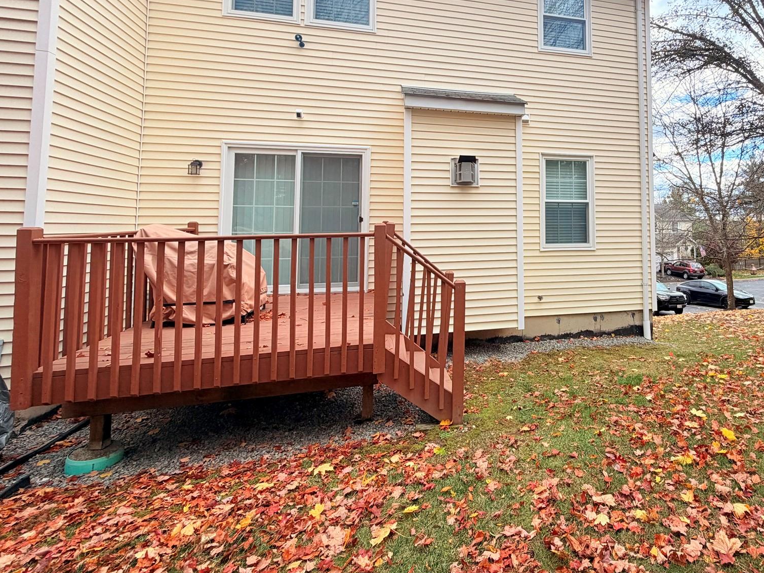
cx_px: 507
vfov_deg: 67.2
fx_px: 419
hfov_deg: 81.9
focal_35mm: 19
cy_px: 200
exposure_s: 1/502
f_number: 2.2
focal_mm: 2.22
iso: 64
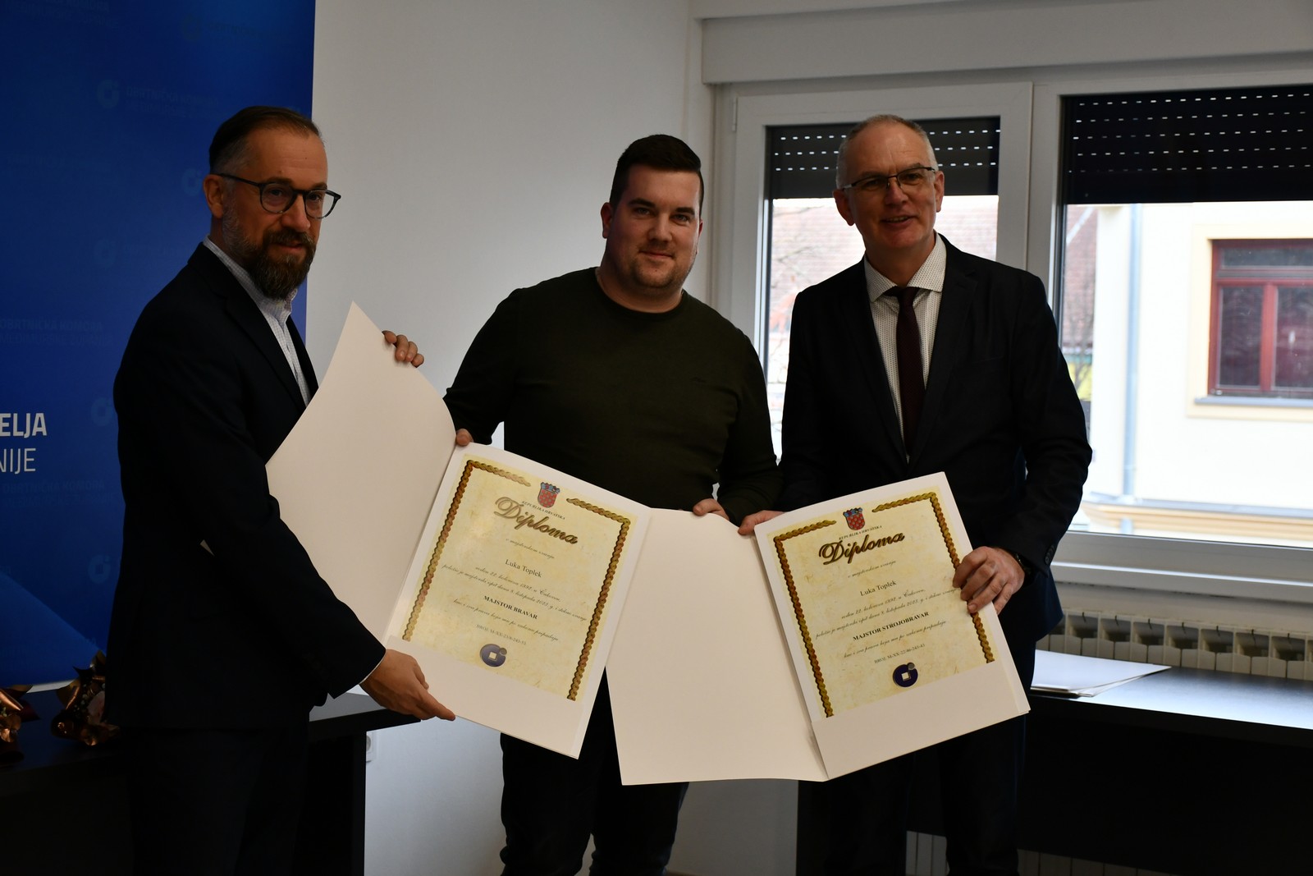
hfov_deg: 33.4
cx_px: 656
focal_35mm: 60
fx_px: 2188
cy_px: 438
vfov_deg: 22.6
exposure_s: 1/250
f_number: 4.5
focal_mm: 40
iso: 640
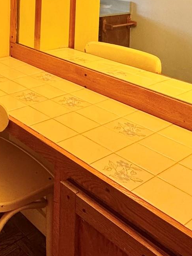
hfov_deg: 27.6
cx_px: -56
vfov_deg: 35.5
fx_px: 325
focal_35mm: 44
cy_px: -37
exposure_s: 1/60
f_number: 2.2
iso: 200
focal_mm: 2.22
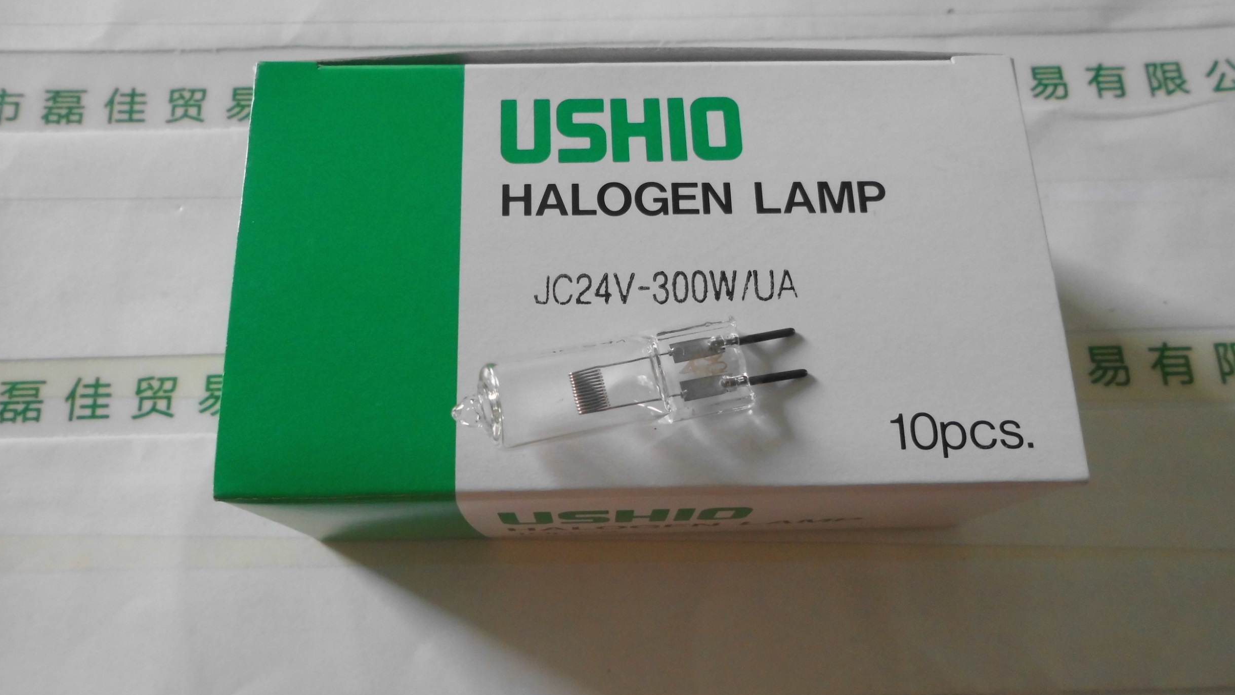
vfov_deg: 40.2
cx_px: 604
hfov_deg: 66.1
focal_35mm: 29
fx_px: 950
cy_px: 343
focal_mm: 4.6
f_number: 3.2
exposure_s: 1/60
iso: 100
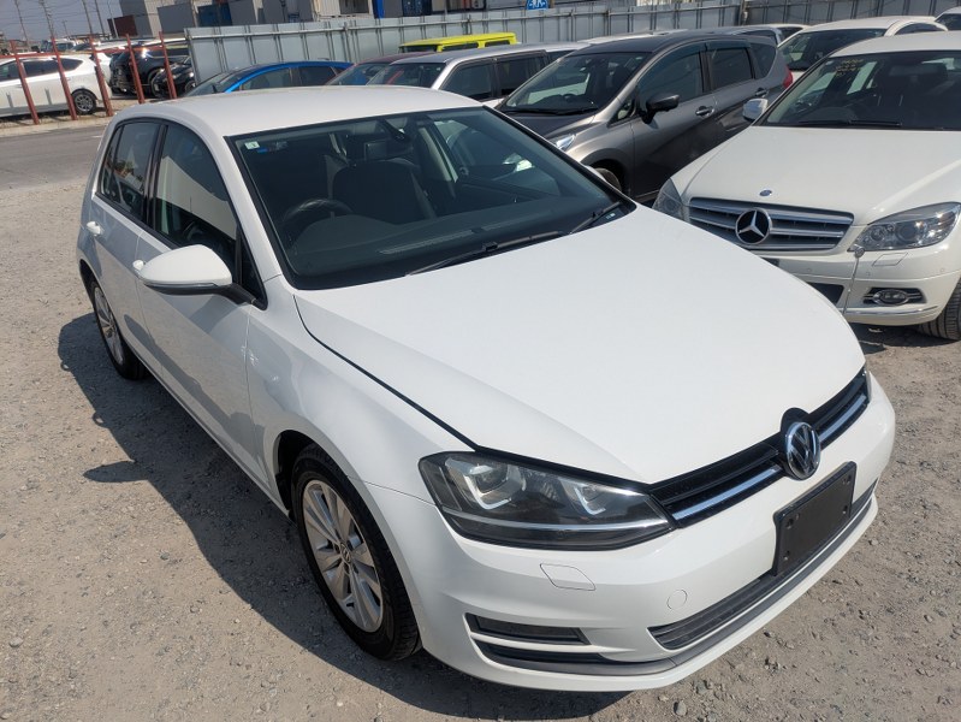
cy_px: 361
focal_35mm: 25
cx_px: 480
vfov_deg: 54.9
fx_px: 694
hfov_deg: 69.4
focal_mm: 5.43
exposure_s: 1/5076
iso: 70
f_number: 1.89
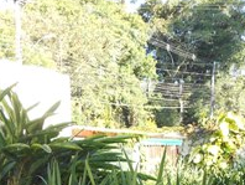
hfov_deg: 23.2
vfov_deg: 16.6
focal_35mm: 84
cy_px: 242
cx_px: 141
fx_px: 595
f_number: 3.2
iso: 80
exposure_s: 1/80
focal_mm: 4.6
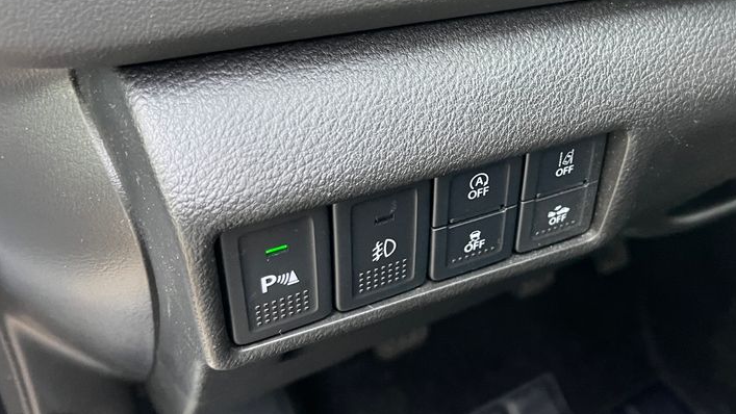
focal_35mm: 41
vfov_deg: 28.8
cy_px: 135
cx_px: 464
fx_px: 800
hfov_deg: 48.9
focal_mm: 5.1
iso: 400
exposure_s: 1/60
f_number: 1.6
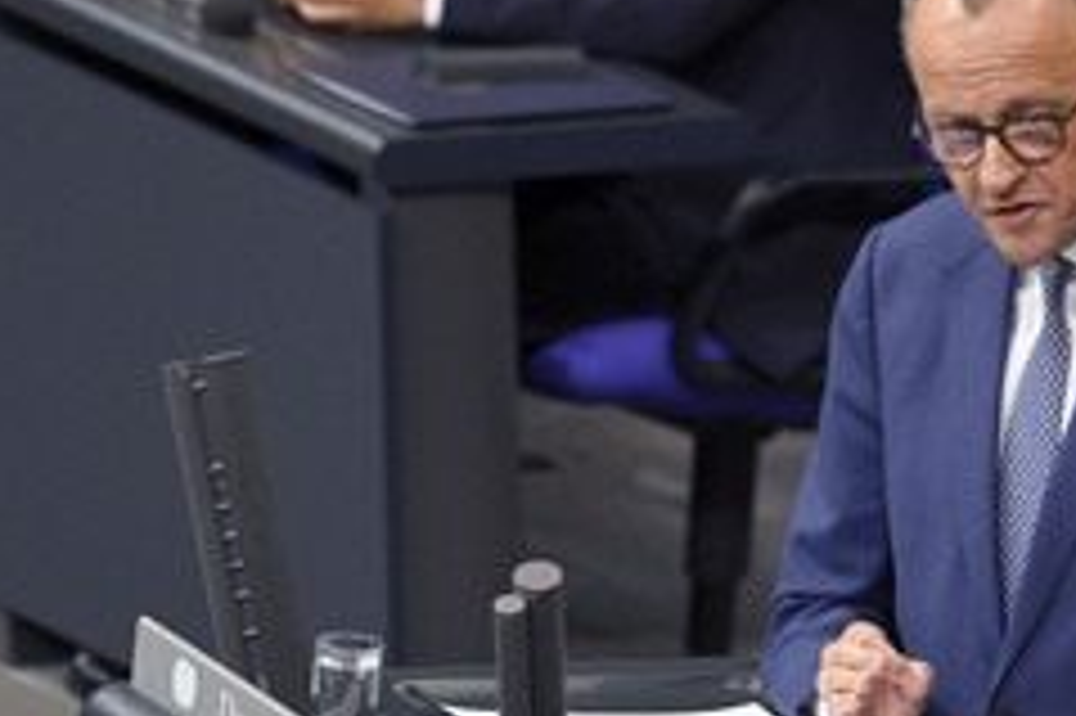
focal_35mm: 585
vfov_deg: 2.3
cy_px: 171
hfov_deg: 3.5
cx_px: 970
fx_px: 17472
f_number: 5.6
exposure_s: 1/400
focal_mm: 310
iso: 10000
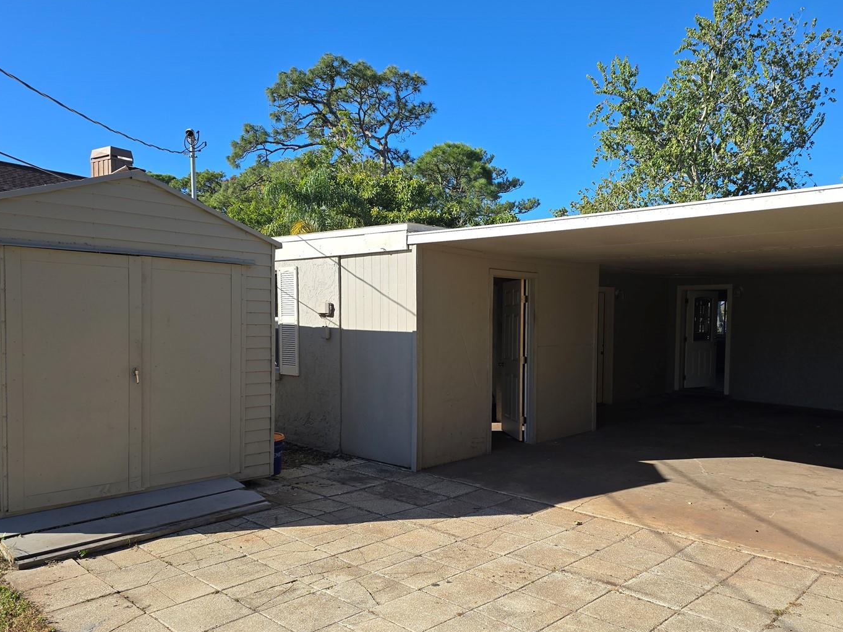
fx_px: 657
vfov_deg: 51.3
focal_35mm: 27
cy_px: 348
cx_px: 447
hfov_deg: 65.3
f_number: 1.7
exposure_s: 1/553
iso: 12
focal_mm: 6.3
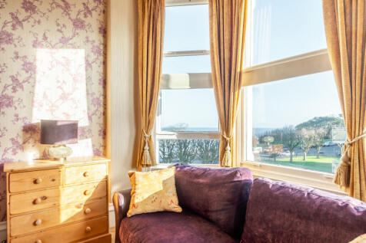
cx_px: 183
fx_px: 213
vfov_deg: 59.5
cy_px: 122
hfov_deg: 81.2
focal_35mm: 21
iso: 100
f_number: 7.1
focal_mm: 14
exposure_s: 1/400
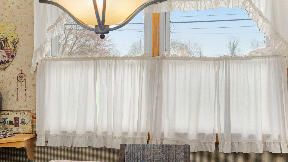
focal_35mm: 49
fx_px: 374
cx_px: 146
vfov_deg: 24.4
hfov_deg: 42.1
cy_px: 80
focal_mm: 35
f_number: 7.1
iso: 320
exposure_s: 1/25
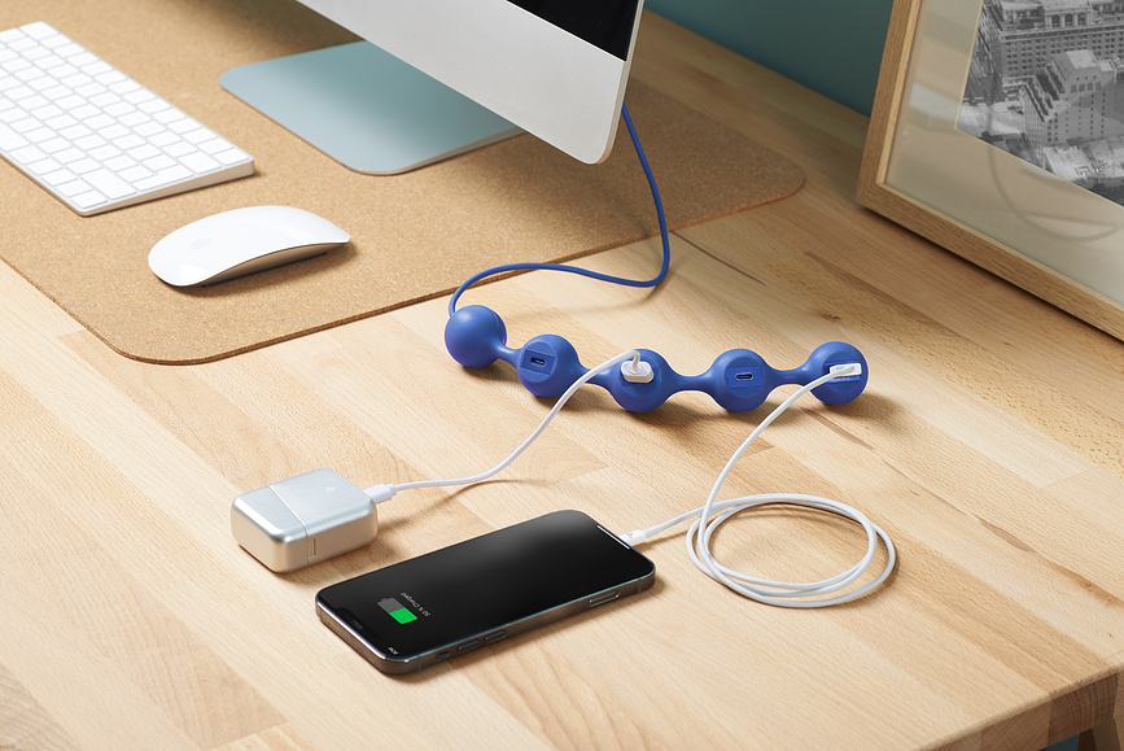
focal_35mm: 90
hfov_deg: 22.6
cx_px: 562
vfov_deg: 15.2
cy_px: 376
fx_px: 2811
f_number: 13
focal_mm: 90
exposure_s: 1/125
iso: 100
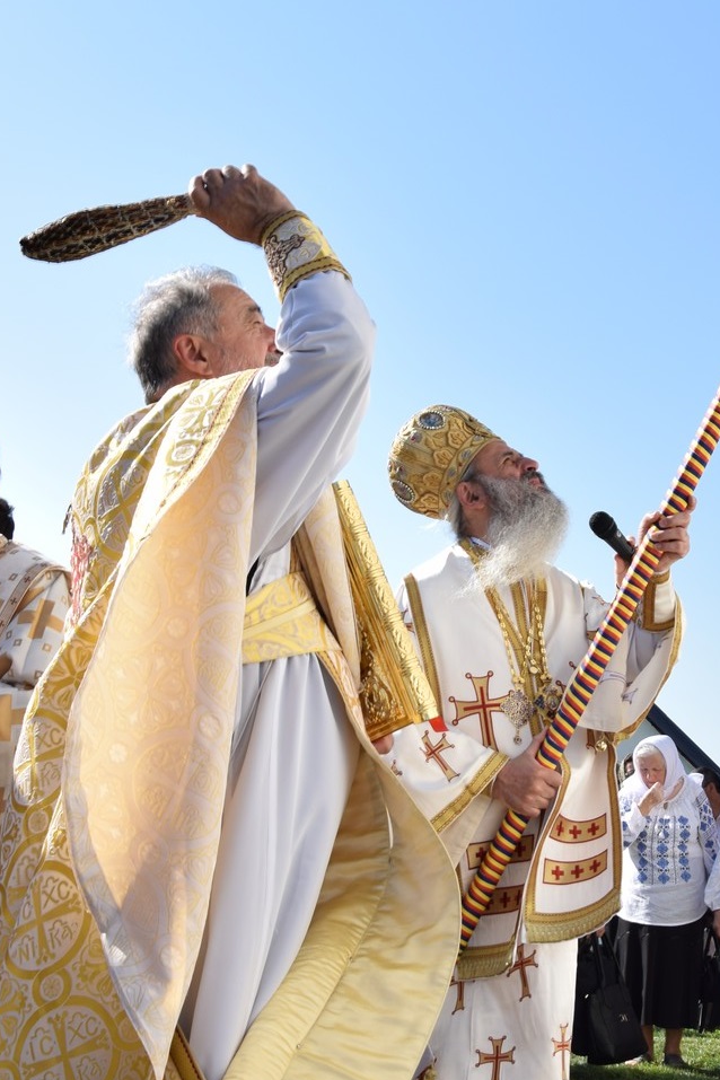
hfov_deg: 24.8
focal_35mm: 54
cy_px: 448
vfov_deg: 36.8
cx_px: 548
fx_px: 1620
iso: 100
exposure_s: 1/200
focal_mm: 18
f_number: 8
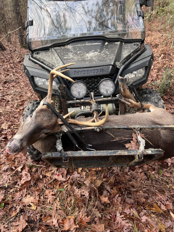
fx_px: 174
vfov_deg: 67.3
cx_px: 87
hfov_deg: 53.1
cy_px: 116
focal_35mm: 26
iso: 80
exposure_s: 1/121
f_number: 1.5
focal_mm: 5.7
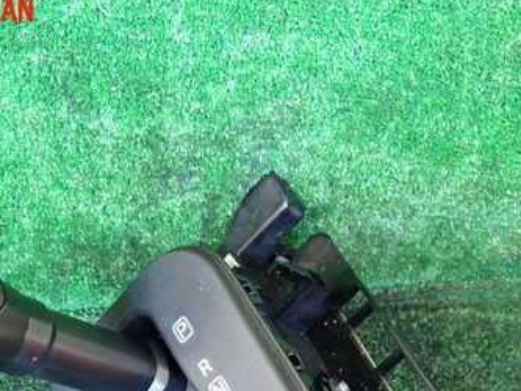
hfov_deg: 41.9
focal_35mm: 45
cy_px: 344
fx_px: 678
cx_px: 219
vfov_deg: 30.9
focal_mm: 4.5
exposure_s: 1/30
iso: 320
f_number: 2
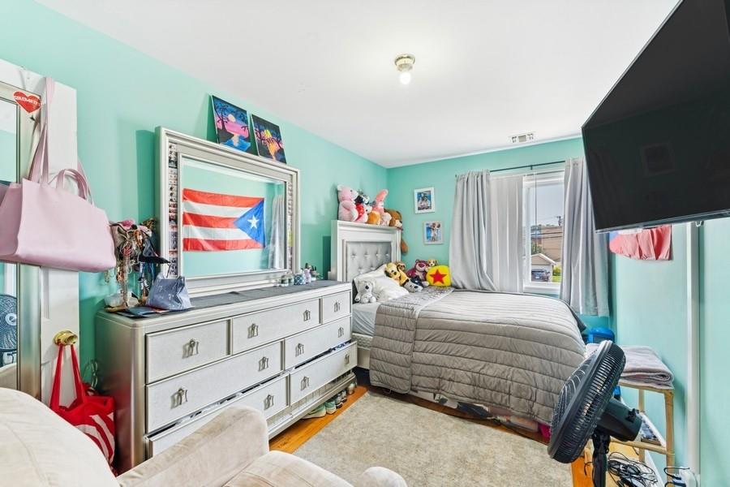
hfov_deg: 104.3
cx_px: 365
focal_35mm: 14
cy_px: 244
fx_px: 284
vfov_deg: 81.2
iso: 100
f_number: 11
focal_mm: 14
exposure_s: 1/1.67
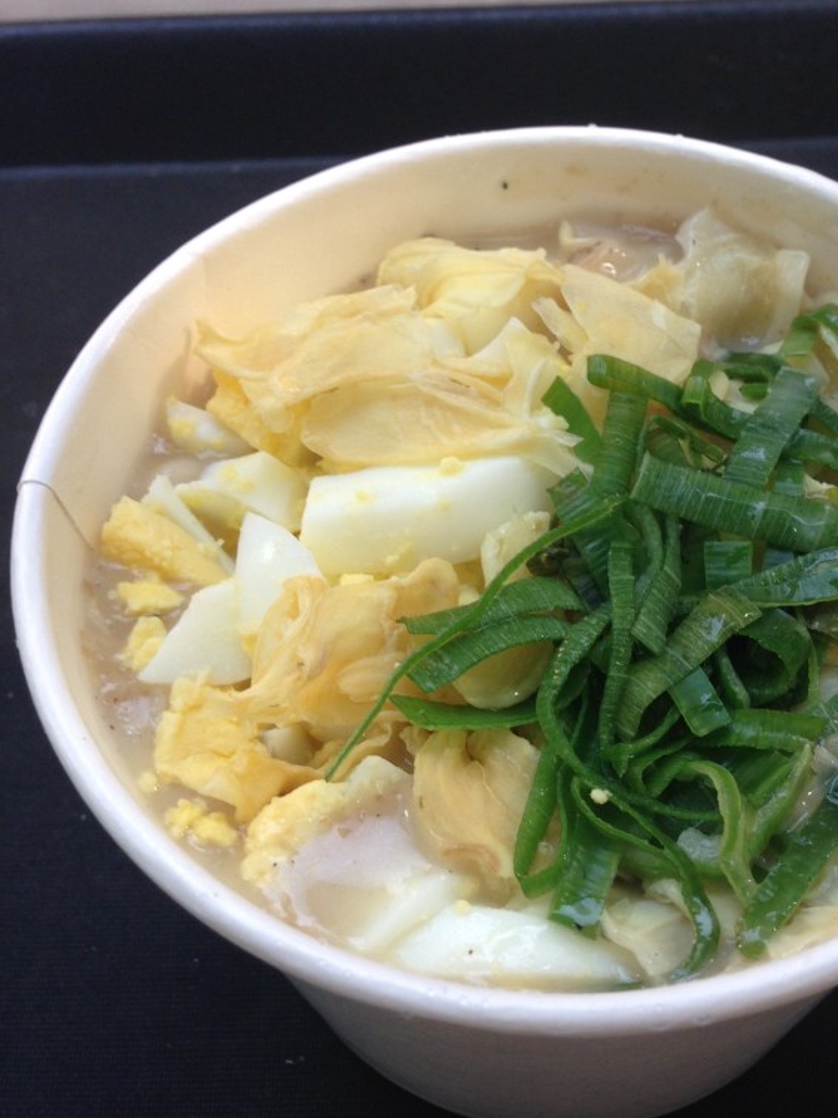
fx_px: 1453
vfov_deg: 42.1
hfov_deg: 31.9
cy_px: 564
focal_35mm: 45
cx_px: 570
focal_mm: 4.12
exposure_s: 1/60
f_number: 2.4
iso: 64
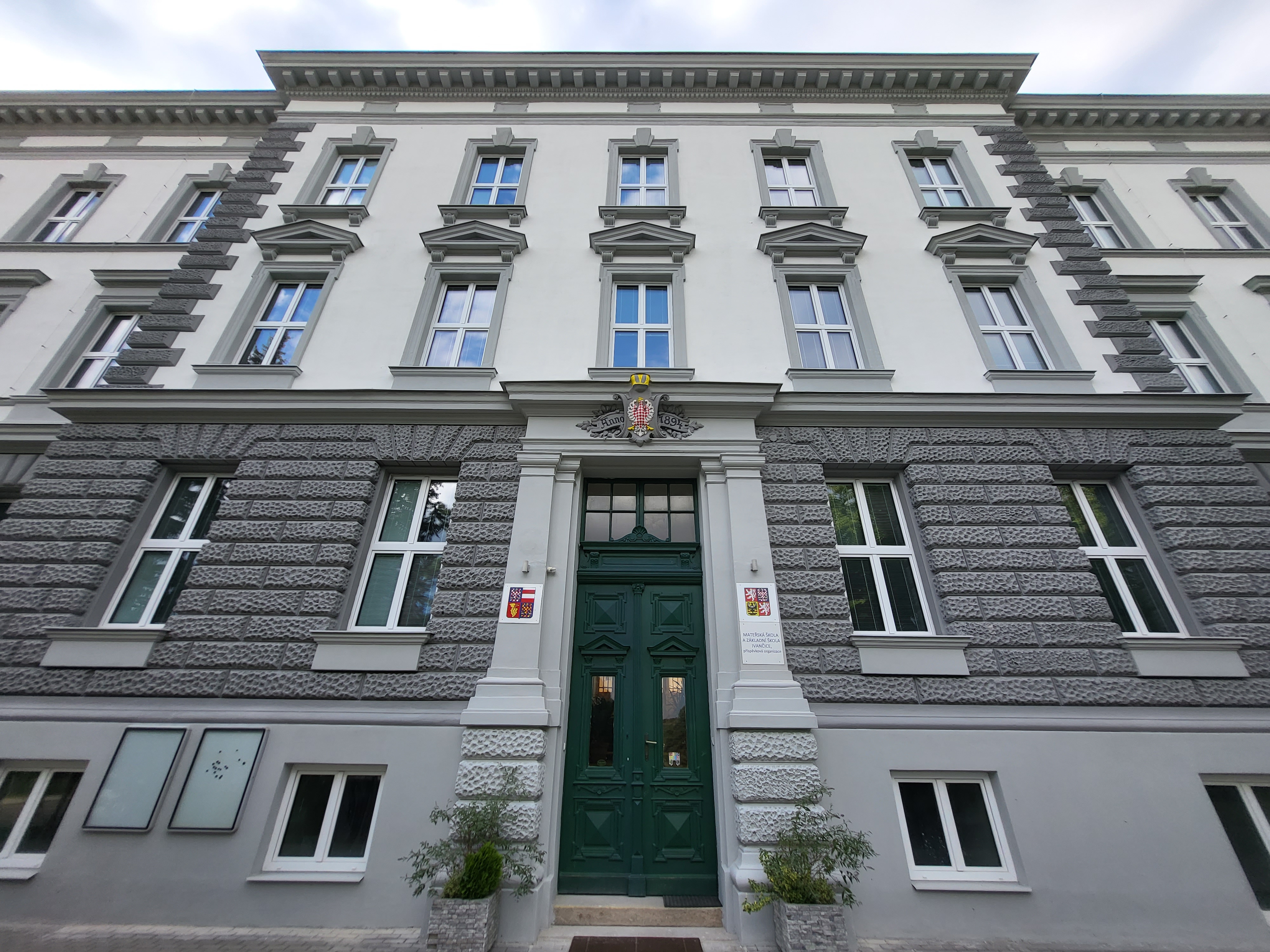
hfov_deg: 106.2
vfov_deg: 89.9
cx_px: 635
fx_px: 477
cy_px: 476
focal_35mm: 13
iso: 32
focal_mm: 1.74
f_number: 2.2
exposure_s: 1/424
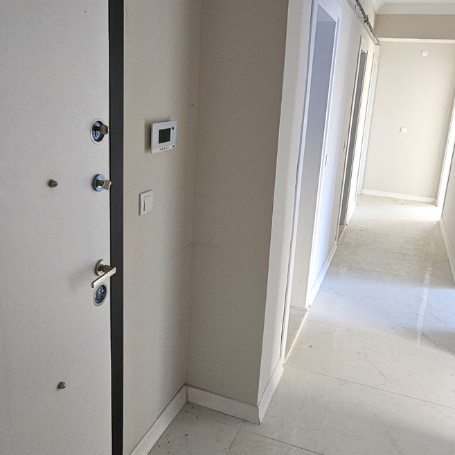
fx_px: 416
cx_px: 247
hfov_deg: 57.2
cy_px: 211
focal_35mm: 28
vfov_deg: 57.2
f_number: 2.2
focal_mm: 2.2
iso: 400
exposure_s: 1/33.4
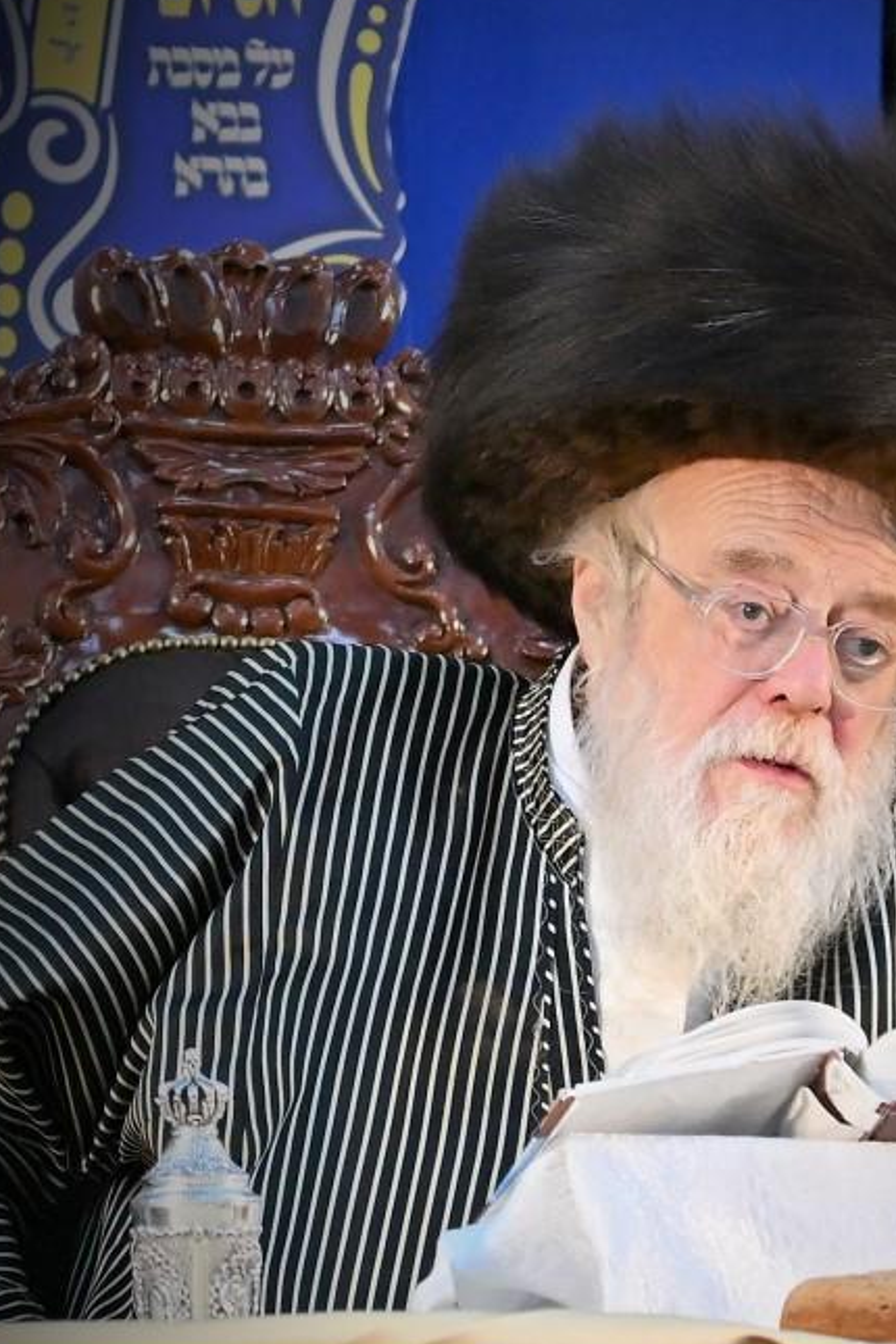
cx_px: 686
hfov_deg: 2.9
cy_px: 902
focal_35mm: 476
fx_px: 17769
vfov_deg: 4.3
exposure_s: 1/320
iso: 400
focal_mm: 200
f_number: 2.8
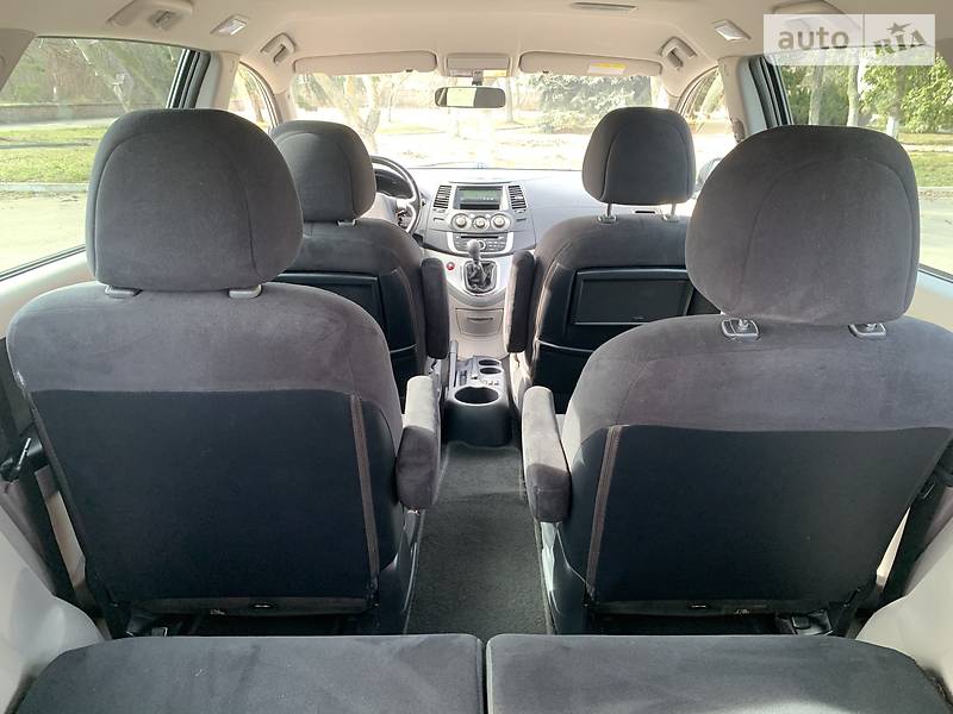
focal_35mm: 26
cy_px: 357
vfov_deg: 53.1
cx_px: 476
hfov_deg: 67.3
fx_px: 716
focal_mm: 4.2
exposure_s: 1/60
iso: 125
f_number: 1.8
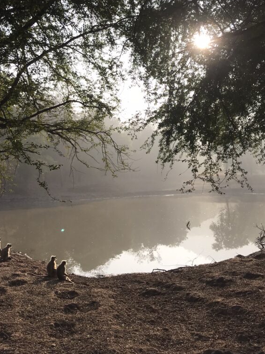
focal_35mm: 38
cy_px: 136
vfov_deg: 48.6
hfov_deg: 37.7
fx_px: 388
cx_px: 131
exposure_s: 1/2398
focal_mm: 3.99
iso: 20
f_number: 1.8
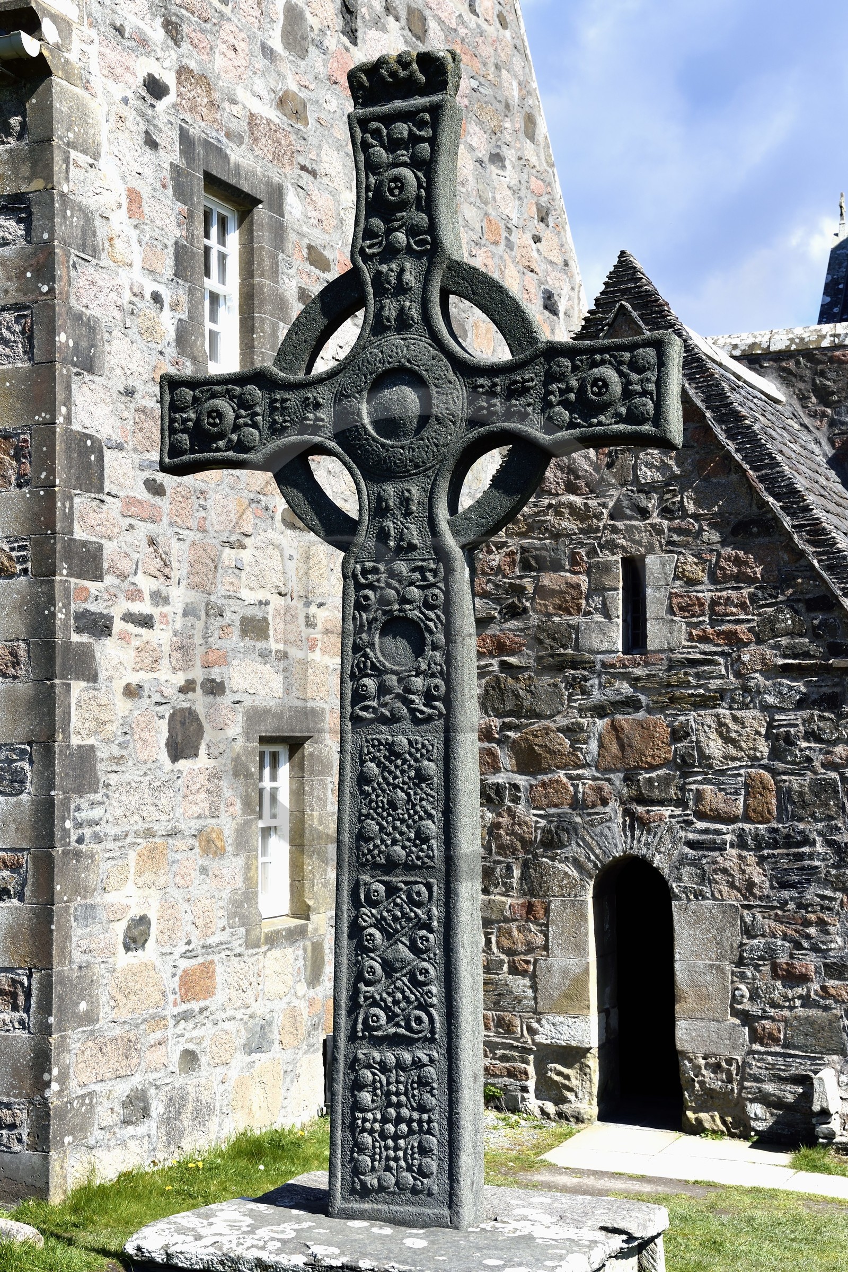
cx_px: 424
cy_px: 636
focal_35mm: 52
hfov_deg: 26.0
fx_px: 1837
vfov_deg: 38.2
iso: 200
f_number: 11
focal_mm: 52
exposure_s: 1/250
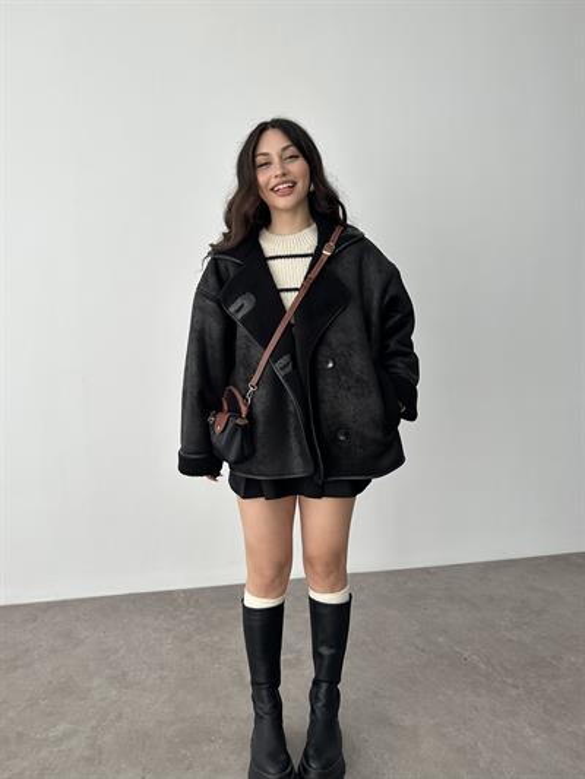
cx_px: 292
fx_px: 541
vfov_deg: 71.6
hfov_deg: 56.8
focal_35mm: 24
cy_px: 390
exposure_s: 1/350
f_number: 1.78
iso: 80
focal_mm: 6.86
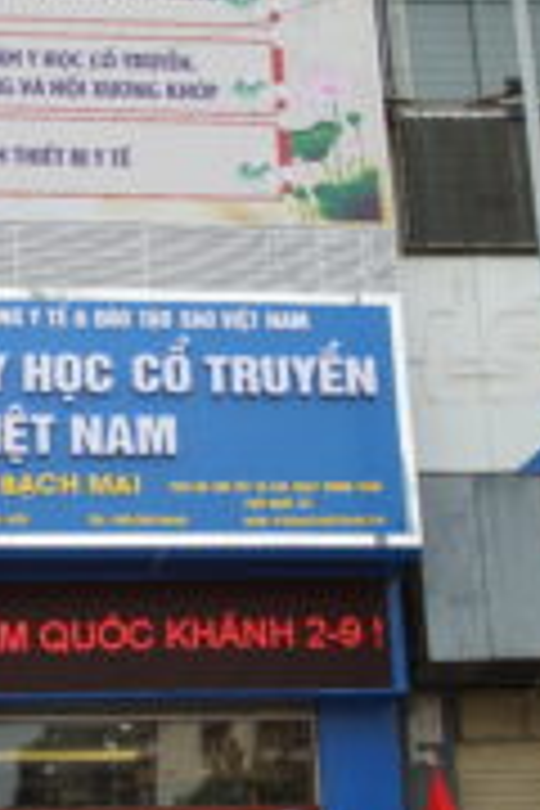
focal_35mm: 71
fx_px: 1597
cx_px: 56
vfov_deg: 28.5
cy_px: 410
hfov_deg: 18.9
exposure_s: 1/200
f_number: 10
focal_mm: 32
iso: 500
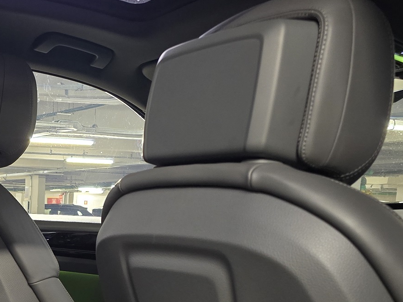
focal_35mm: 63
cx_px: -42
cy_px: 373
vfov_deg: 21.4
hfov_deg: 28.0
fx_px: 733
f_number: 1.7
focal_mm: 6.3
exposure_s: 1/24
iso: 1250
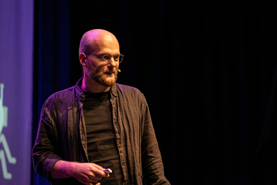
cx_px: 138
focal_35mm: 209
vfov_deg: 6.6
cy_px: 92
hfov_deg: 9.8
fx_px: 1609
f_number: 5.6
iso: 3200
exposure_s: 1/125
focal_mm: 209
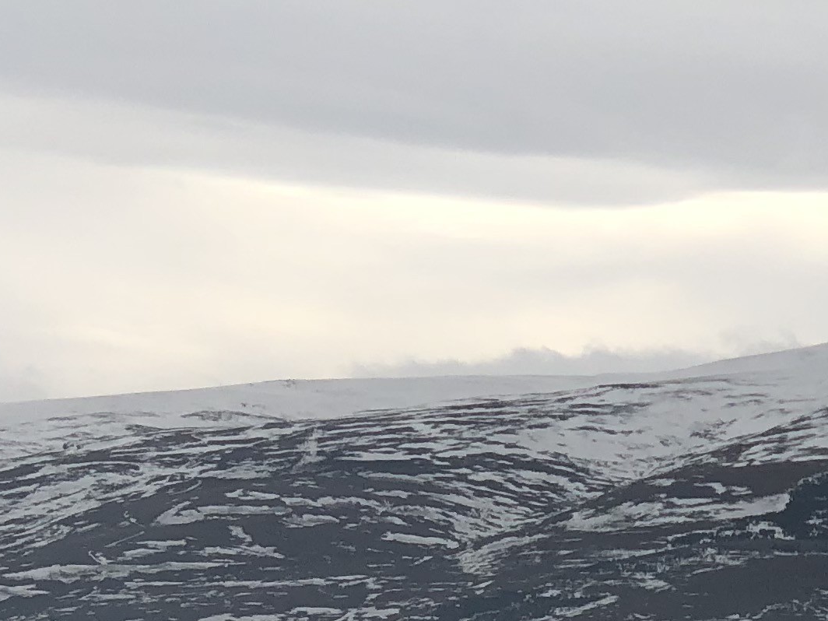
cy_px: 803
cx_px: 343
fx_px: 4712
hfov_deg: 10.0
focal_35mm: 197
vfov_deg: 7.5
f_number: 2.4
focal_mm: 6
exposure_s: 1/979
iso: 16
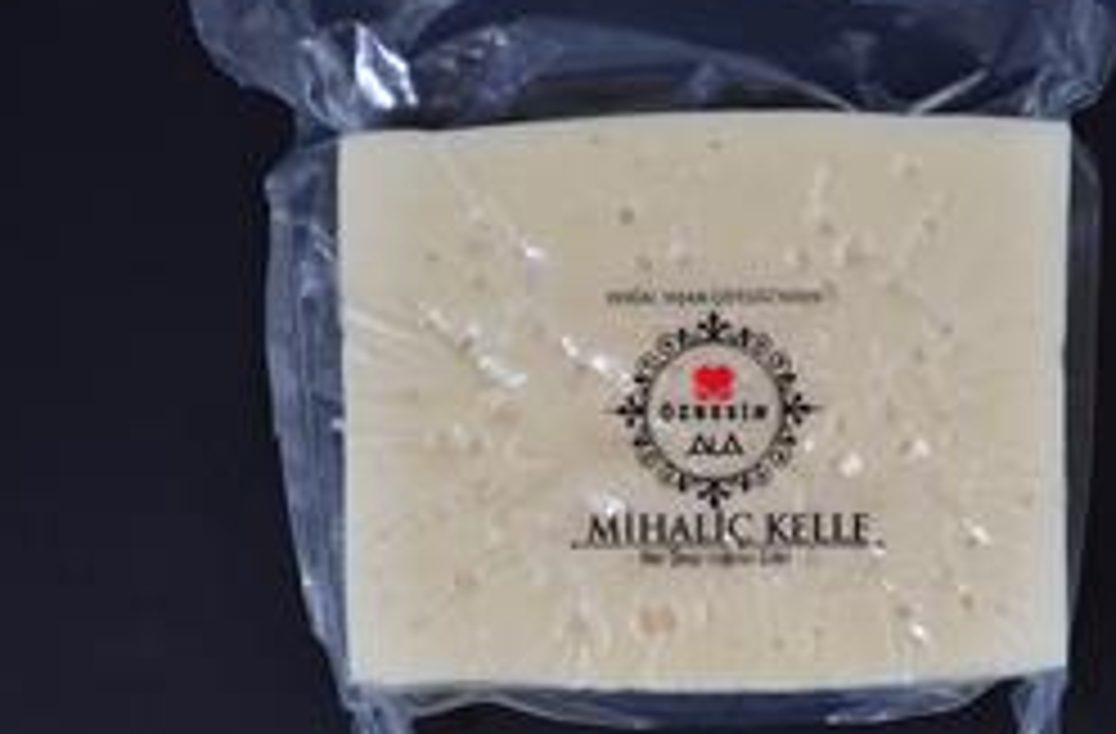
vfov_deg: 16.0
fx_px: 2617
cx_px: 706
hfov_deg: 24.0
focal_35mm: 85
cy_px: 387
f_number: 10
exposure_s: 1/60
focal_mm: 35
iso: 100
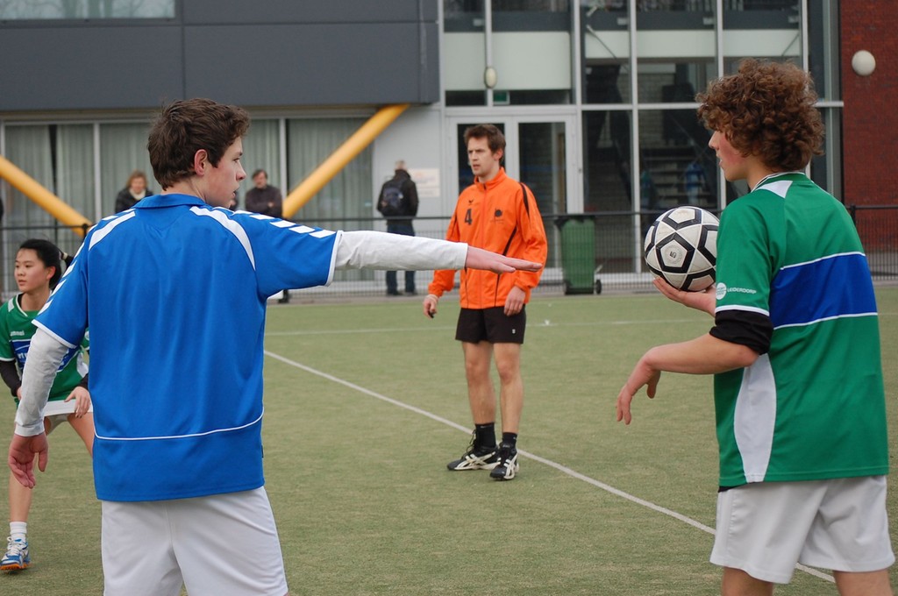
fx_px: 2242
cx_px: 449
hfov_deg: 22.6
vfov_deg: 15.1
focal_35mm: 90
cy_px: 298
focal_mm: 60
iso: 400
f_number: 4.2
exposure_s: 1/800
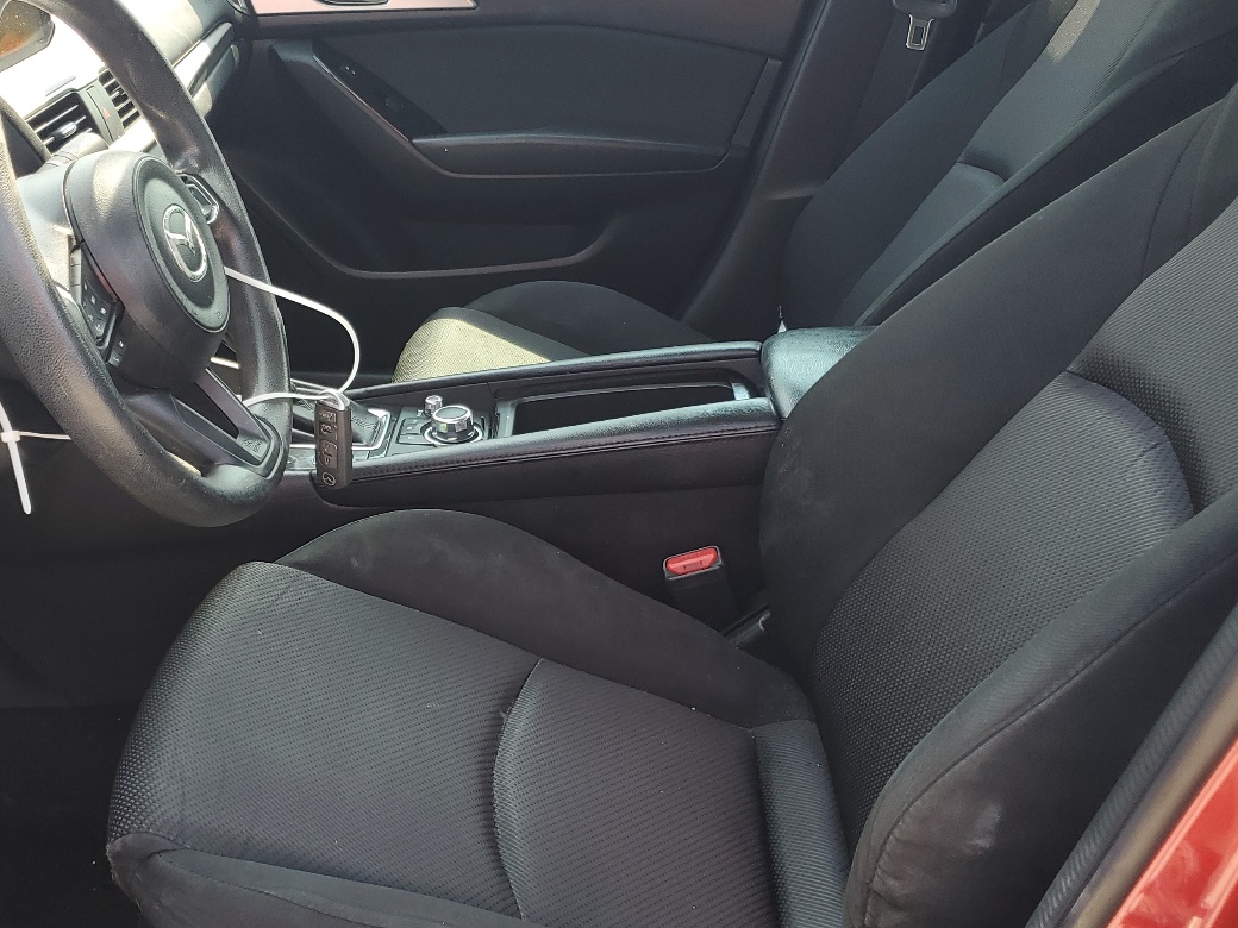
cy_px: 493
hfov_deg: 45.8
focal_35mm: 40
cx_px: 381
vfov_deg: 35.9
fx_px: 1431
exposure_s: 1/182
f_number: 1.5
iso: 50
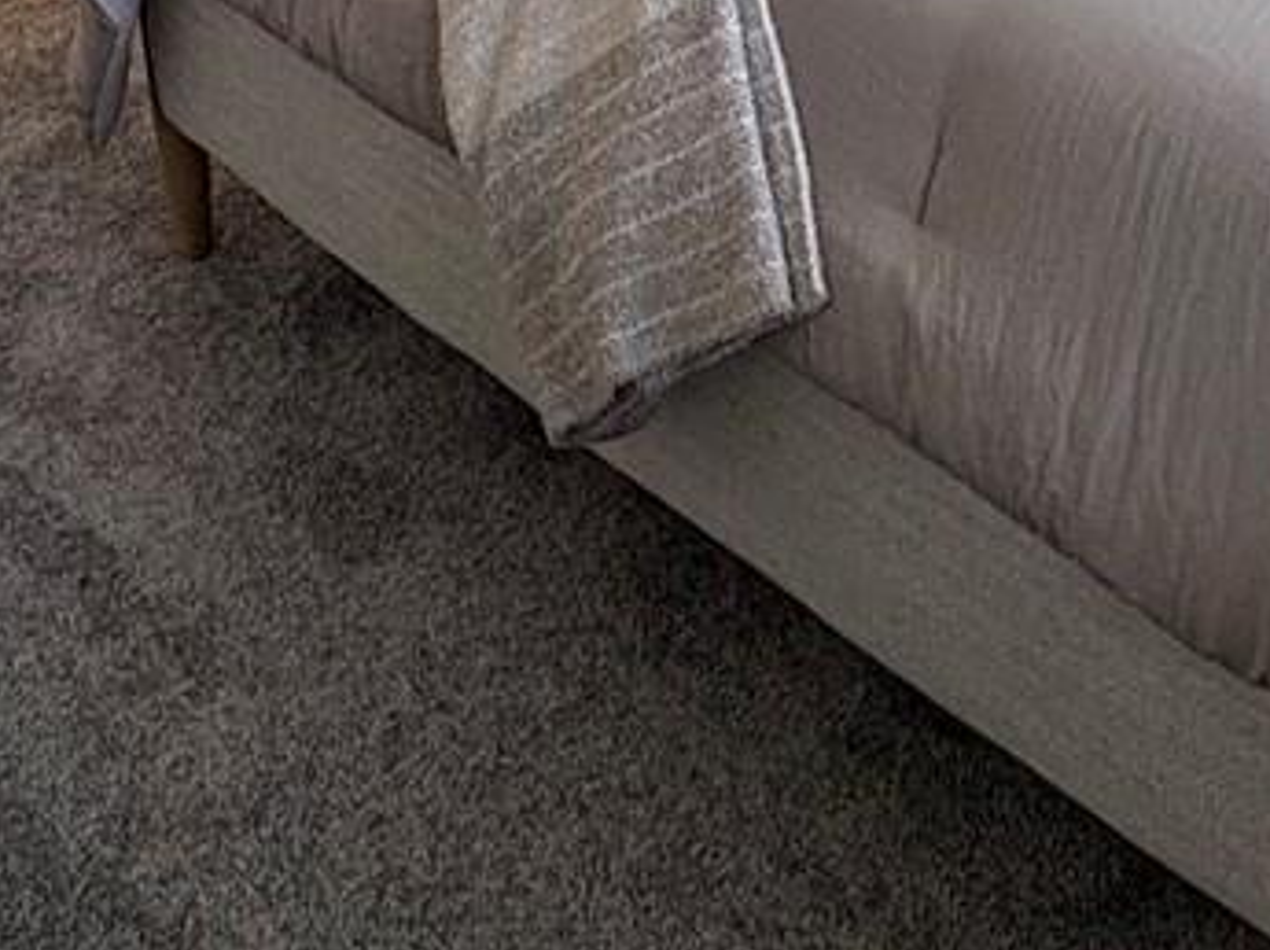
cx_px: 843
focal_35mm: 65
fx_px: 2382
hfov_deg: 29.6
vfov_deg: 17.2
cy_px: -895
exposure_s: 1/120
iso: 125
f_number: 2.2
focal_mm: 2.22
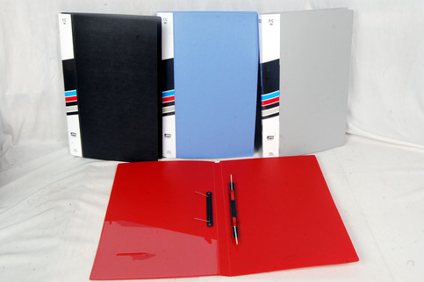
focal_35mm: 31
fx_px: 365
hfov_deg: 60.3
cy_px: 143
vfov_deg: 42.3
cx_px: 213
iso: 400
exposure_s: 1/125
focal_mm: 20
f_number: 16
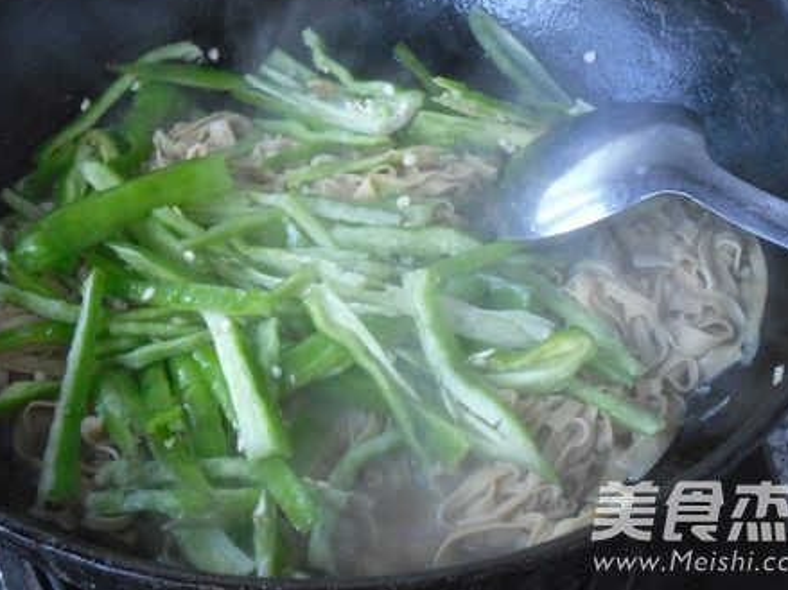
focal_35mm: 78
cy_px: 220
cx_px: 314
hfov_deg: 25.0
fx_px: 1775
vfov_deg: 18.9
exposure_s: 1/22
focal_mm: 10.55
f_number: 5.3
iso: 400
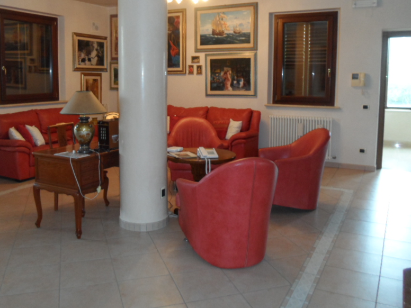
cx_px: 190
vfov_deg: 42.6
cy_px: 114
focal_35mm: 33
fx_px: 392
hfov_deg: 55.3
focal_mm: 4.5
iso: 200
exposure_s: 1/30
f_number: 2.5
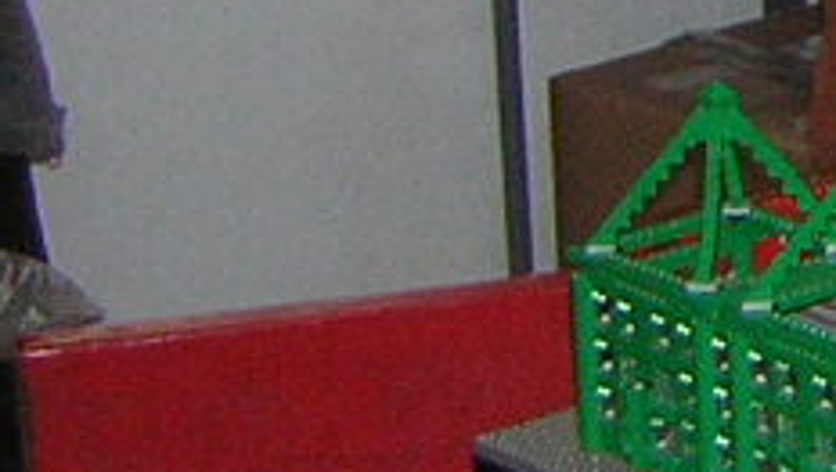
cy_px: -79
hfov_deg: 11.4
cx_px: 1607
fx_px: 3838
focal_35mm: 173
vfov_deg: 7.0
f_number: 2.6
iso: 121
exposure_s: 1/60.1
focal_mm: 4.7
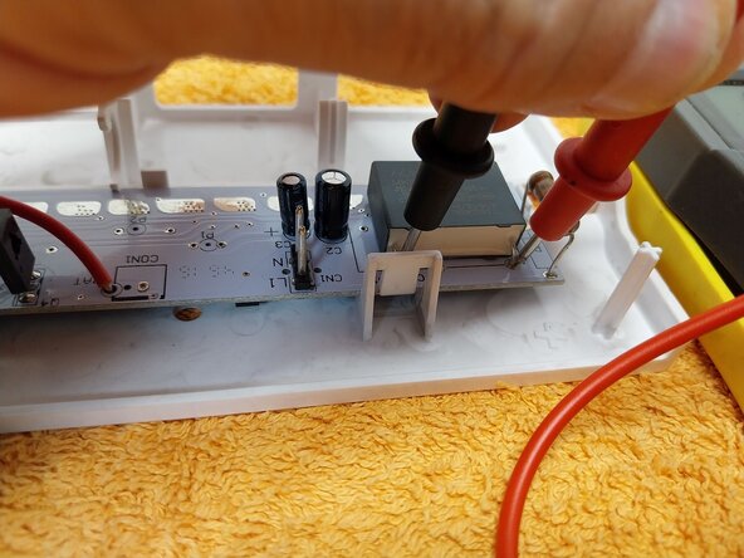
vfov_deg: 53.1
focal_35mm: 26
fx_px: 559
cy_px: 279
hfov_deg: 67.3
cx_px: 372
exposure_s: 1/50
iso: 160
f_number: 1.8
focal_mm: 4
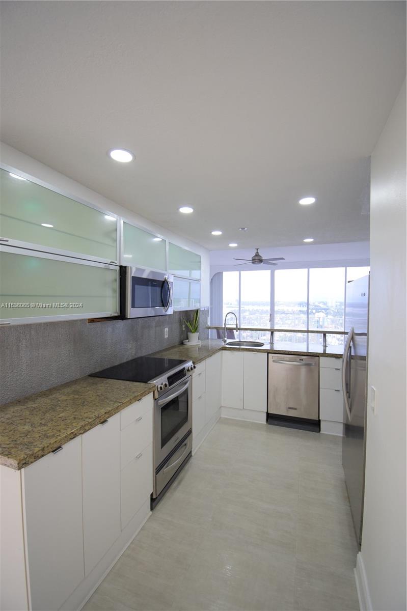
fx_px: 255
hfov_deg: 77.3
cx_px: 204
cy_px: 306
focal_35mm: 15
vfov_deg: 100.4
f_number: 4.5
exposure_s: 1/60
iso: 720
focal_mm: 10
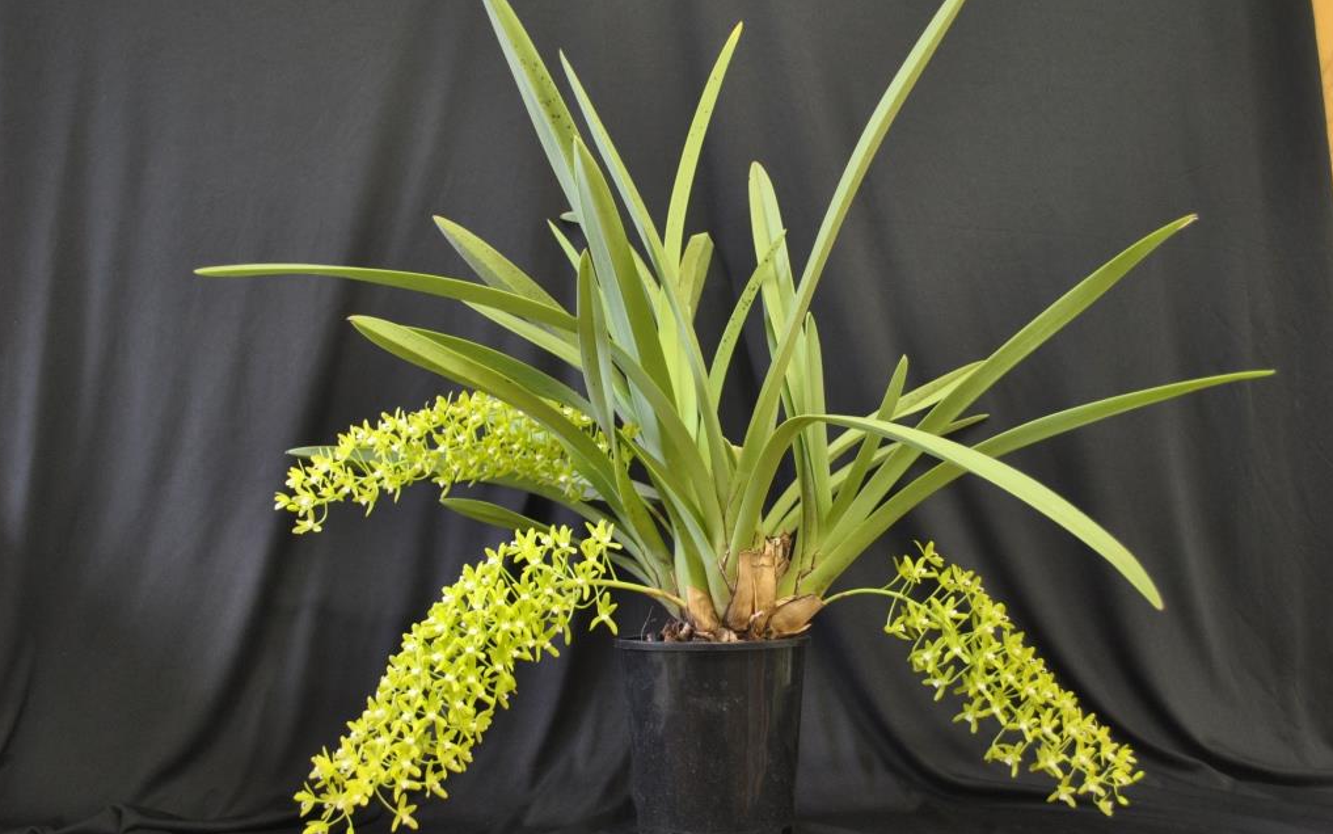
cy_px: 427
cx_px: 665
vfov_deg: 34.4
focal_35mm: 37
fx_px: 1344
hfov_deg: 52.7
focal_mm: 24
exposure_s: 1/6
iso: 400
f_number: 4
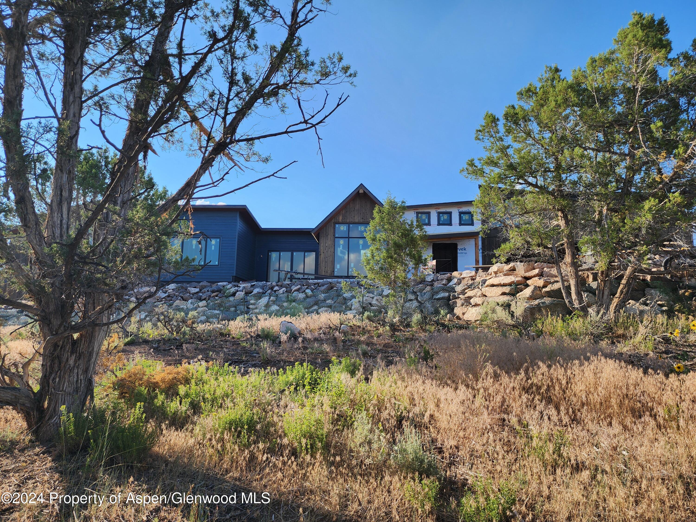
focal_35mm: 23
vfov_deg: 58.9
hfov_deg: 73.9
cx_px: 348
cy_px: 261
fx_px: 462
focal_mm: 6.4
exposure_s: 1/594
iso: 12
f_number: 1.8
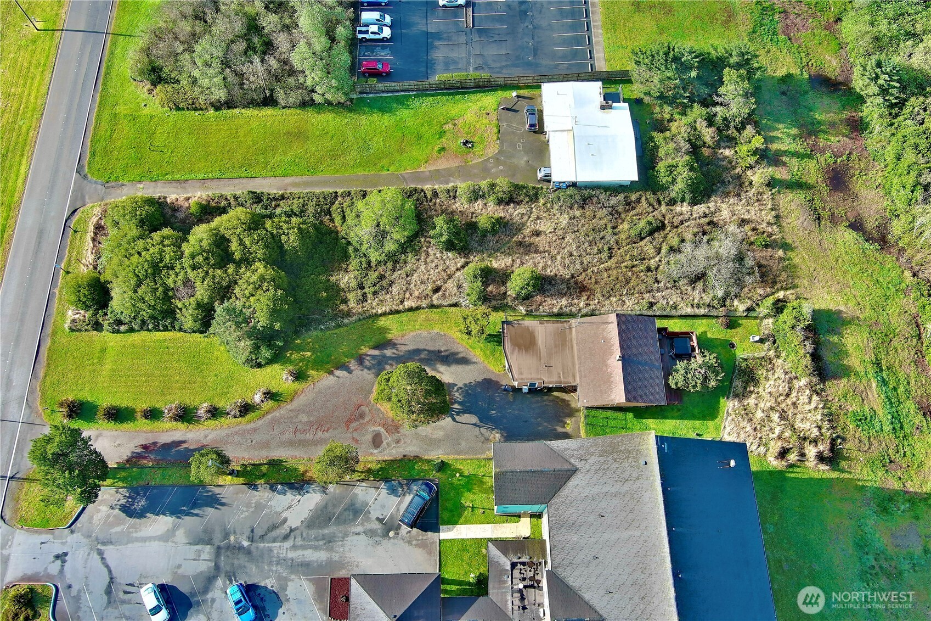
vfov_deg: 45.0
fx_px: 750
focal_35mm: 29
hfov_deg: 63.7
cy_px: 310
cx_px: 466
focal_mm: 10.57
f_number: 2.8
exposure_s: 1/253
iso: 100
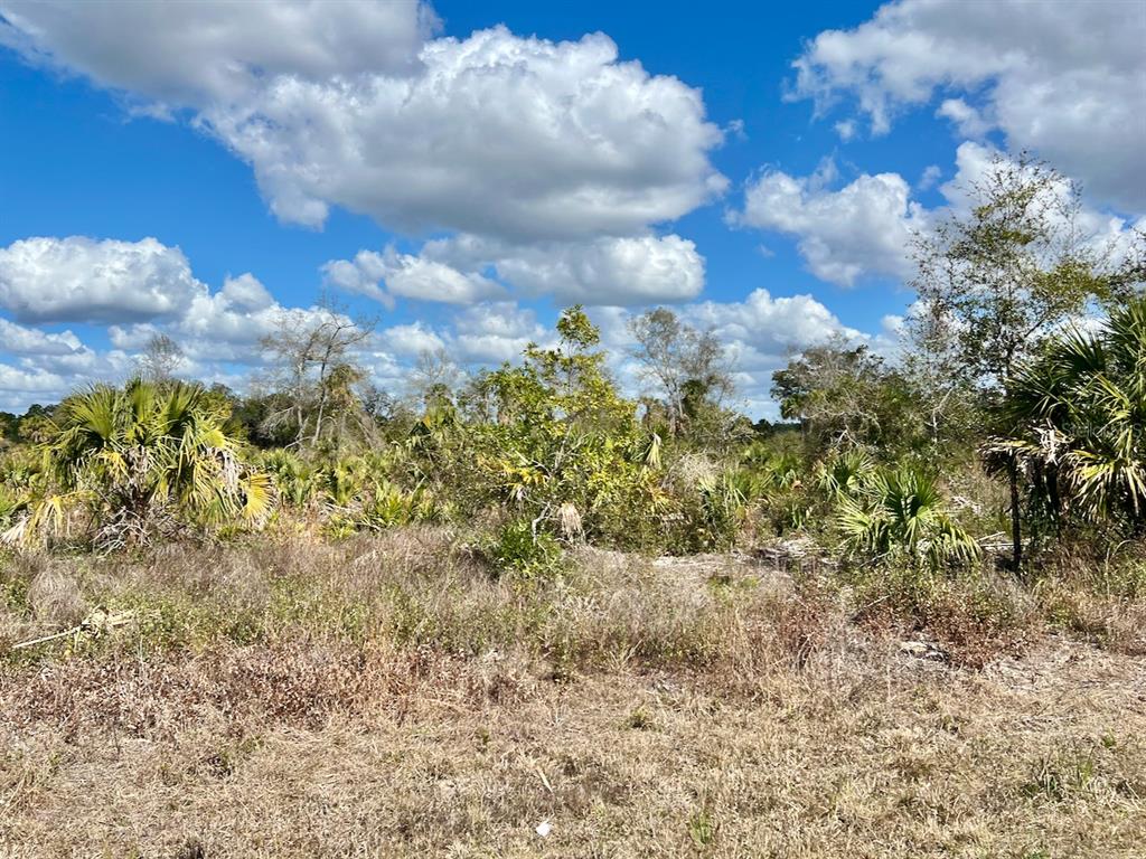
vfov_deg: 53.1
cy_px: 430
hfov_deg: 67.3
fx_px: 861
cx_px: 573
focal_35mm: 26
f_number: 1.5
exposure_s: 1/6993
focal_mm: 5.7
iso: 50
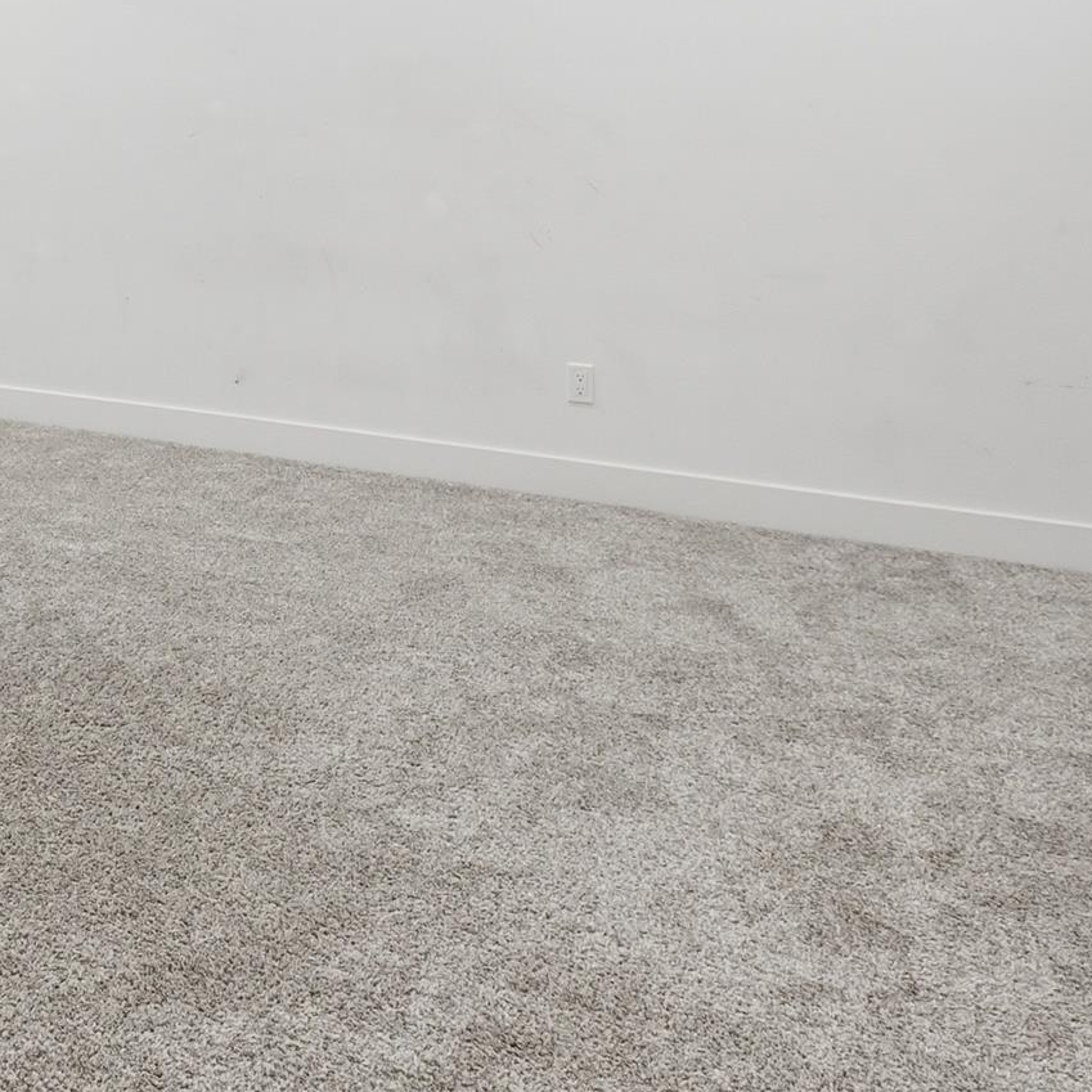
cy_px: 66
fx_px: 1249
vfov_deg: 42.4
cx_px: -81
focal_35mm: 35
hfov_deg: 39.5
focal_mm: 14
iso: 100
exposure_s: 1/13
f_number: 8
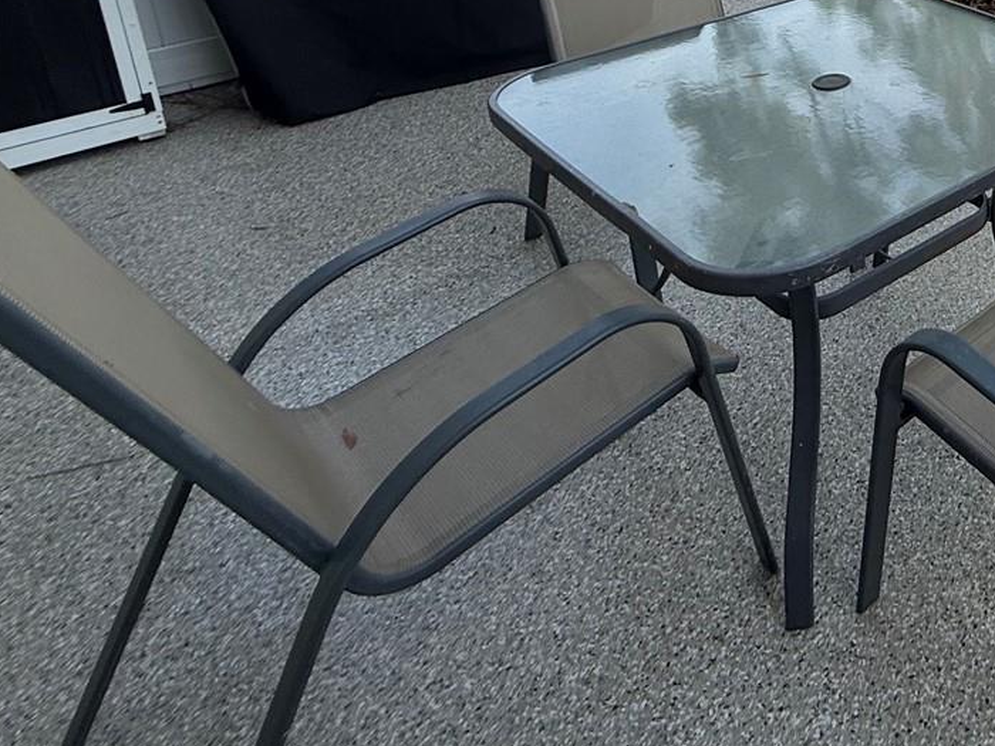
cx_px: 1104
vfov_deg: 37.1
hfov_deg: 43.4
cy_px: -77
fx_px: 920
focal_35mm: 32
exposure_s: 1/1050
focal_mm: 2.22
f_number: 2.2
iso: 50
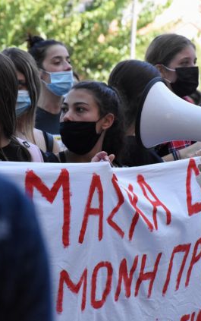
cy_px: 160
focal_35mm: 243
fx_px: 2124
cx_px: 88
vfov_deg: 8.6
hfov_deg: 5.4
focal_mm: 105
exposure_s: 1/1000
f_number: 8
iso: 2500
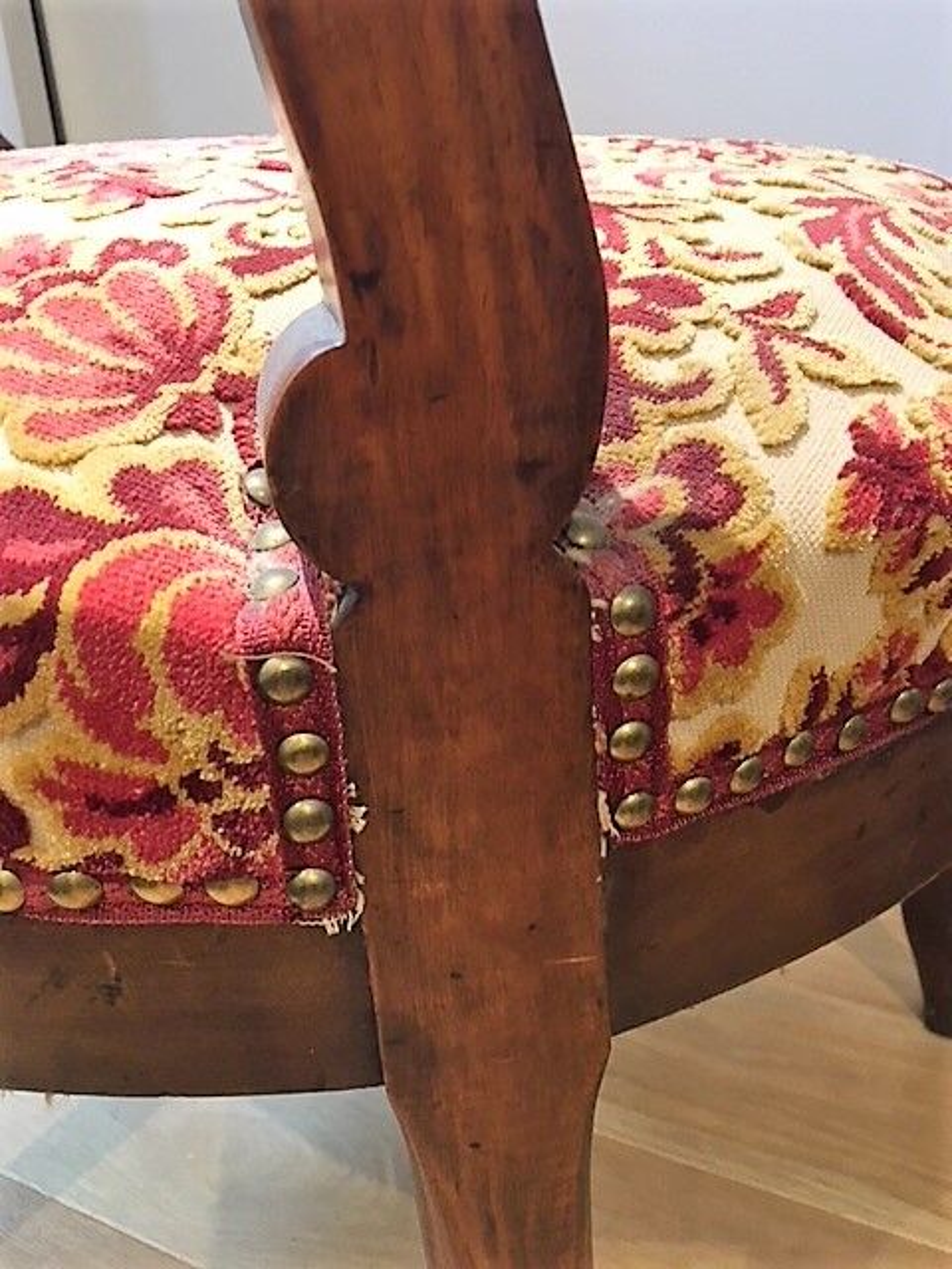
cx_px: 476
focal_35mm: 29
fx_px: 1063
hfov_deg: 48.2
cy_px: 634
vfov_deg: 61.7
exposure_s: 1/20
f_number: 2.2
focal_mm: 4.15
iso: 200
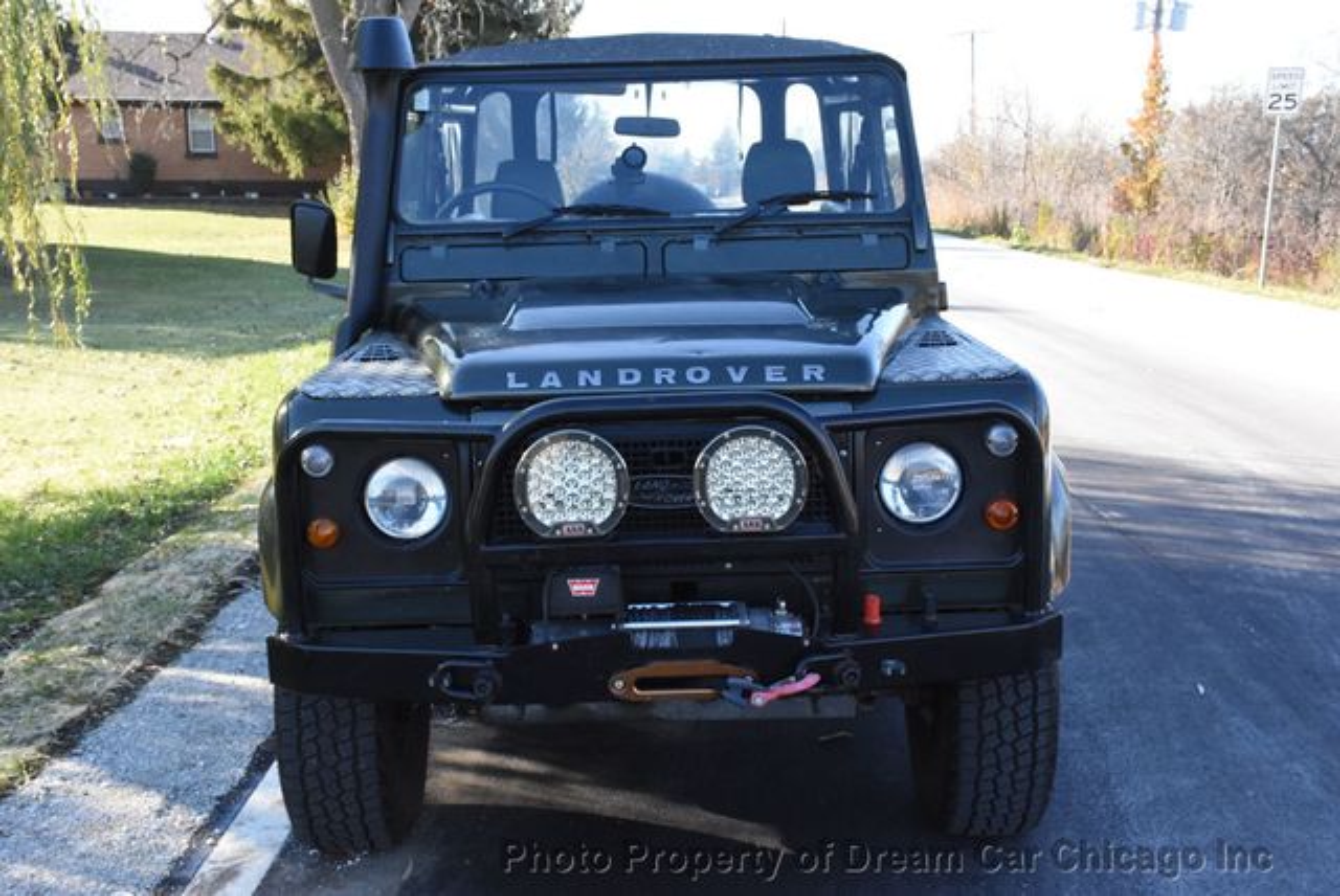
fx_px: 1788
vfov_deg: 28.1
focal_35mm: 48
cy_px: 448
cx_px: 670
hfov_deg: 41.1
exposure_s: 1/320
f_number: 13
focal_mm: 32
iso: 2000
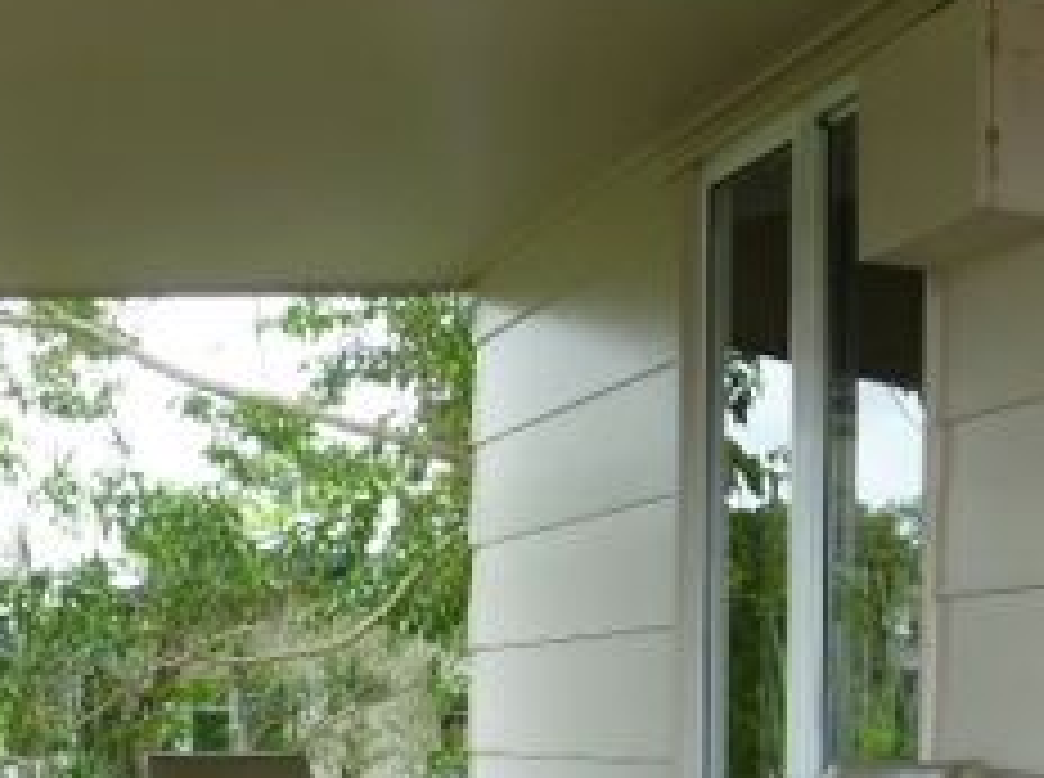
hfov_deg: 33.8
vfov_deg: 24.7
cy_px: 720
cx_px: 446
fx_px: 1716
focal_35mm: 57
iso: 100
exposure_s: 1/100
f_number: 3.5
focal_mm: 4.3
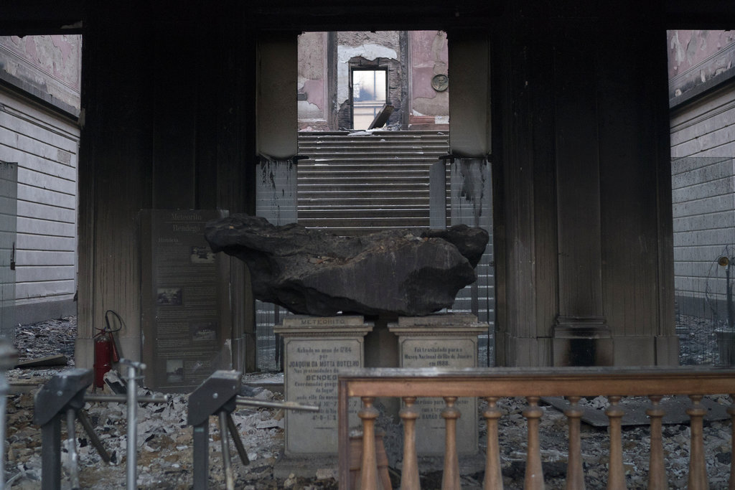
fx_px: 715
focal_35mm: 35
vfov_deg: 37.9
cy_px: 245
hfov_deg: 54.4
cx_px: 368
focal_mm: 35
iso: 3200
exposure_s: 1/100
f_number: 2
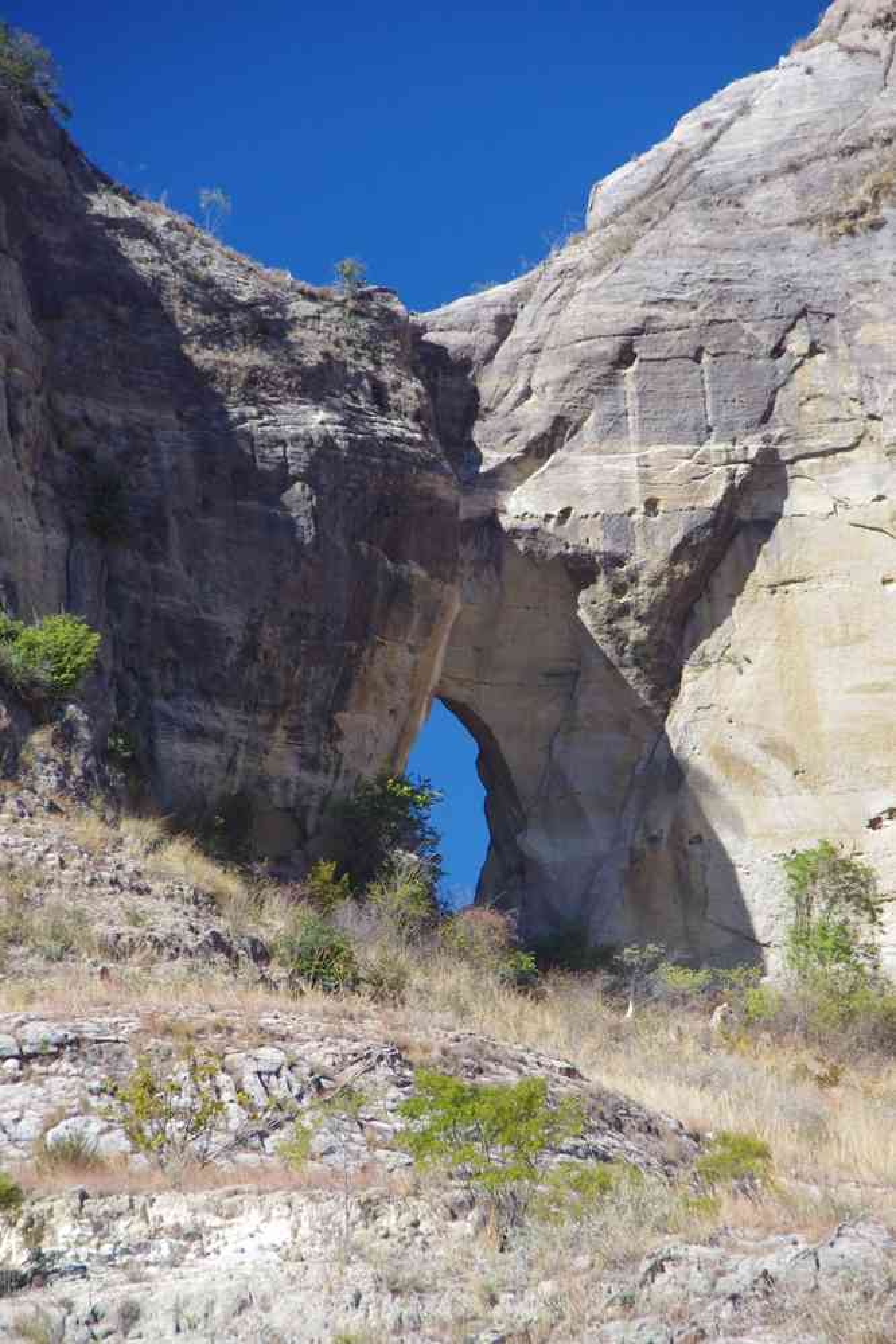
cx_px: 448
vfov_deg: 8.9
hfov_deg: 5.9
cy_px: 672
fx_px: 8679
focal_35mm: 232
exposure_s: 1/200
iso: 800
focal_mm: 155
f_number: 10
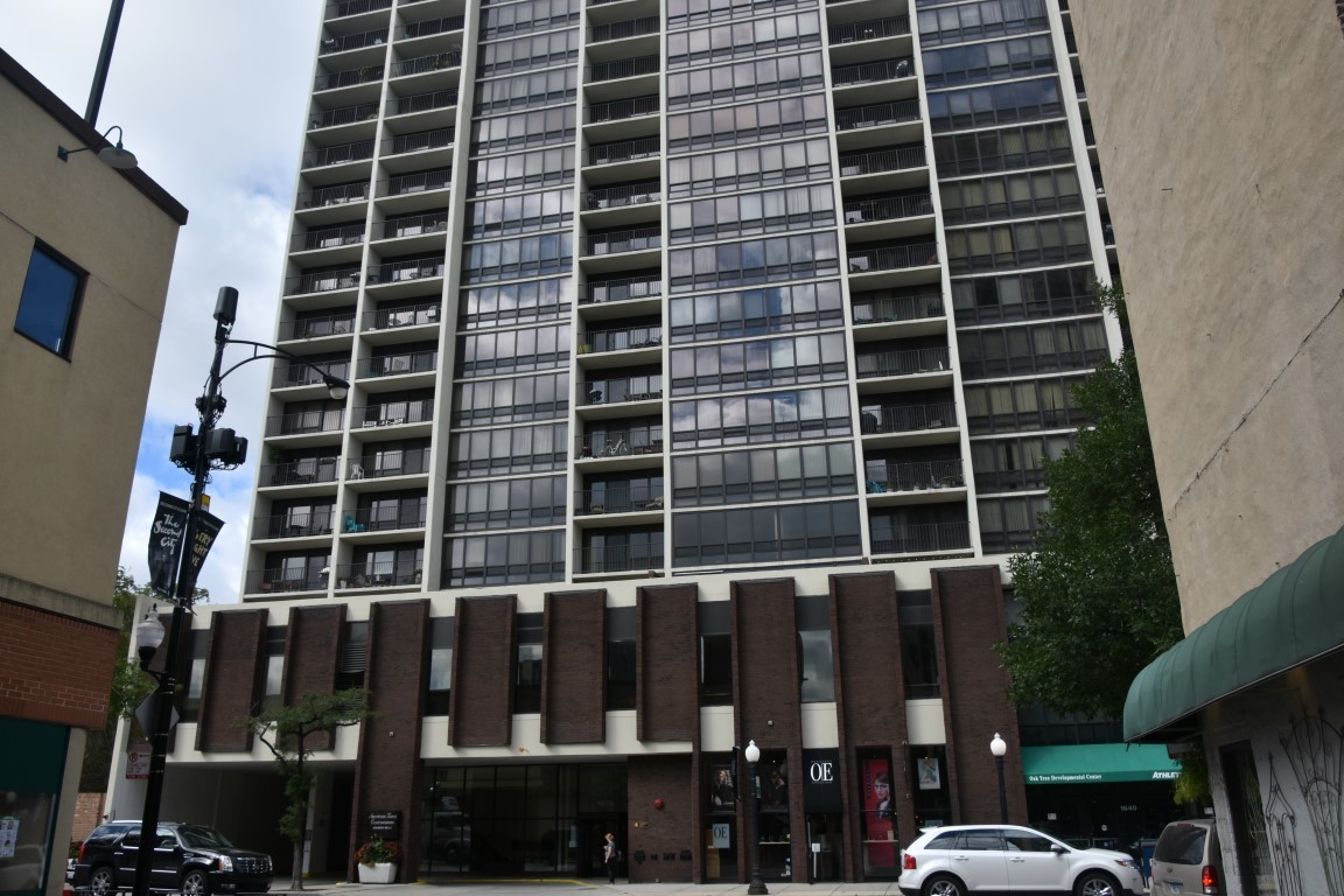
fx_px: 1008
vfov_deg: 47.9
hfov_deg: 67.4
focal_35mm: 27
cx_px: 672
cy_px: 448
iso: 250
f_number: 8
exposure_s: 1/500
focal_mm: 18
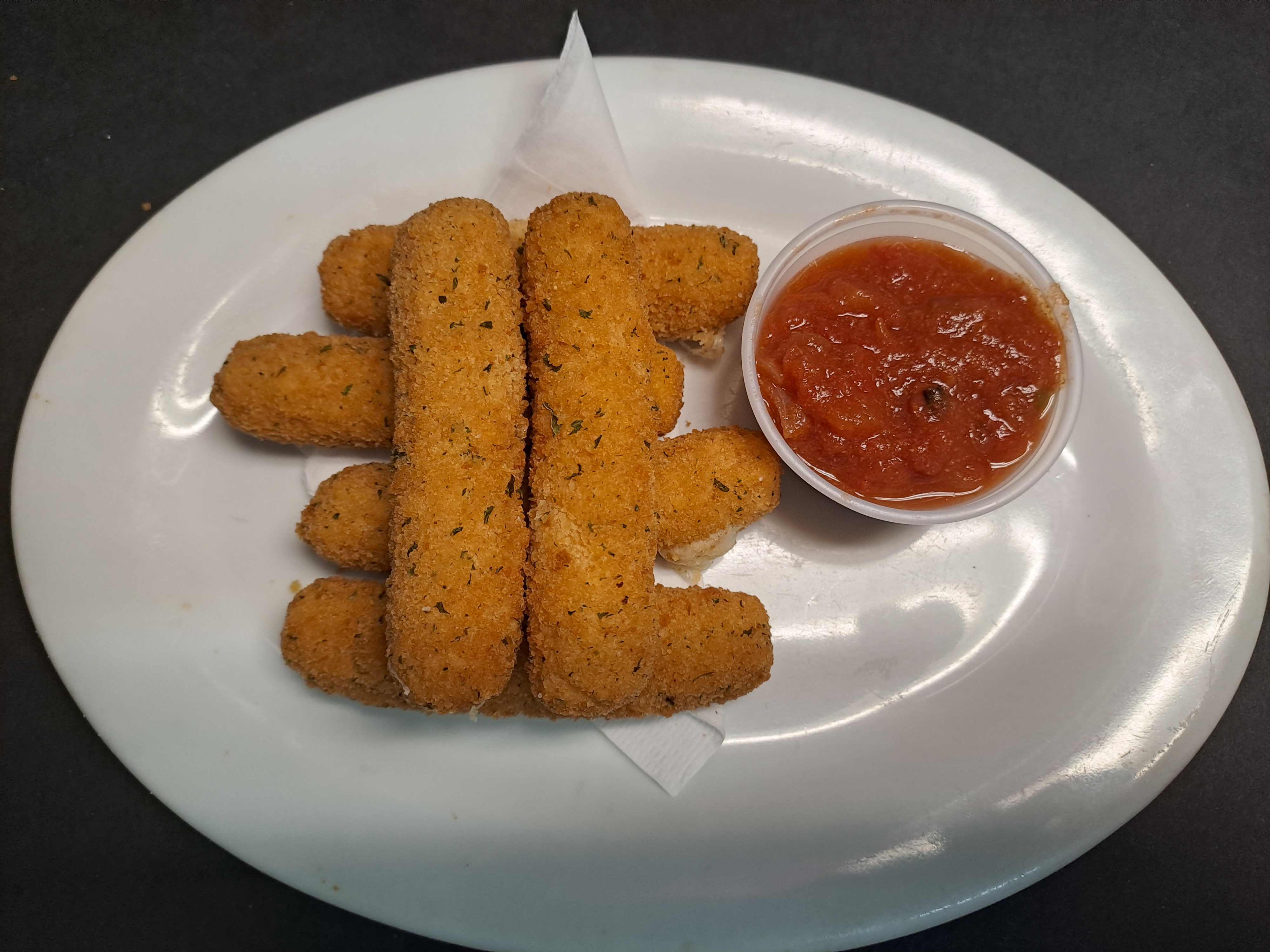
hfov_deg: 69.4
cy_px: 476
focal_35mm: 25
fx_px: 917
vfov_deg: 54.9
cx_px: 635
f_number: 1.8
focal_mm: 4.65
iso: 100
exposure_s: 1/50
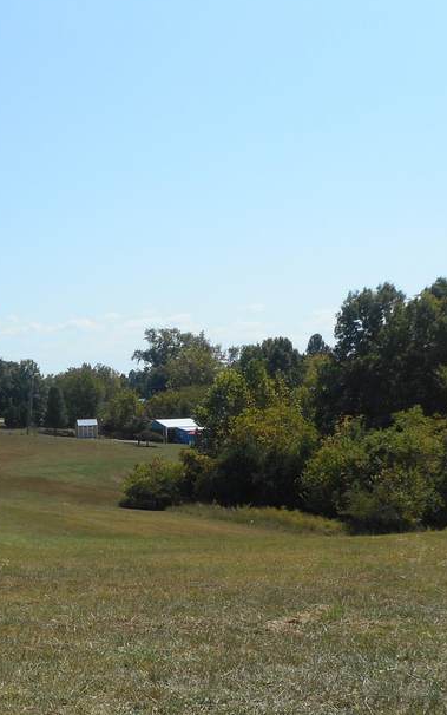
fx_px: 1091
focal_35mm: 56
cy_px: 492
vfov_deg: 35.8
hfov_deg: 23.1
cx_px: 171
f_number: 3.7
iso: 80
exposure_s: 1/1000
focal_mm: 4.5
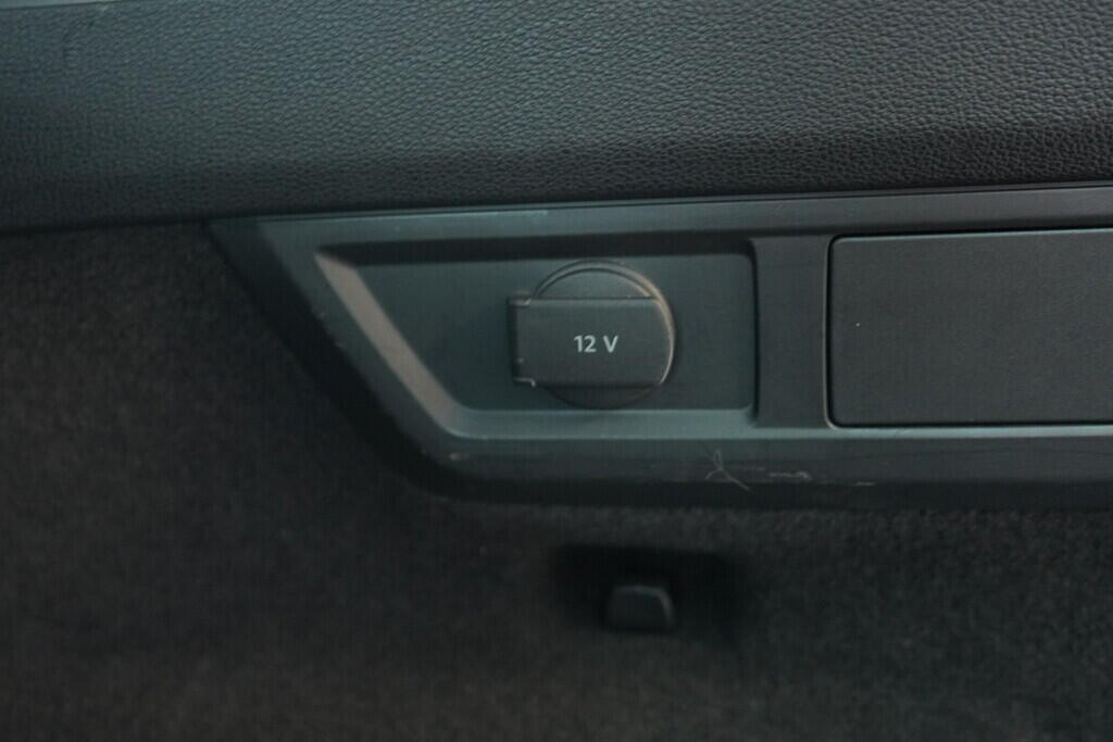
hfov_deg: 53.1
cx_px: 556
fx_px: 1113
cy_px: 371
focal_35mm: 36
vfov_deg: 36.9
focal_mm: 24
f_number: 2.8
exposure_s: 1/40
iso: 2500
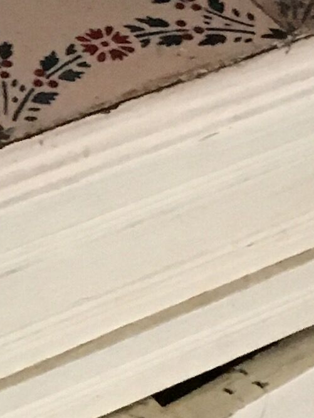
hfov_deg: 8.1
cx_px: -305
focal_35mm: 175
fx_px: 2117
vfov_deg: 11.3
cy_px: 130
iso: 250
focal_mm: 4.15
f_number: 2.2
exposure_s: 1/17
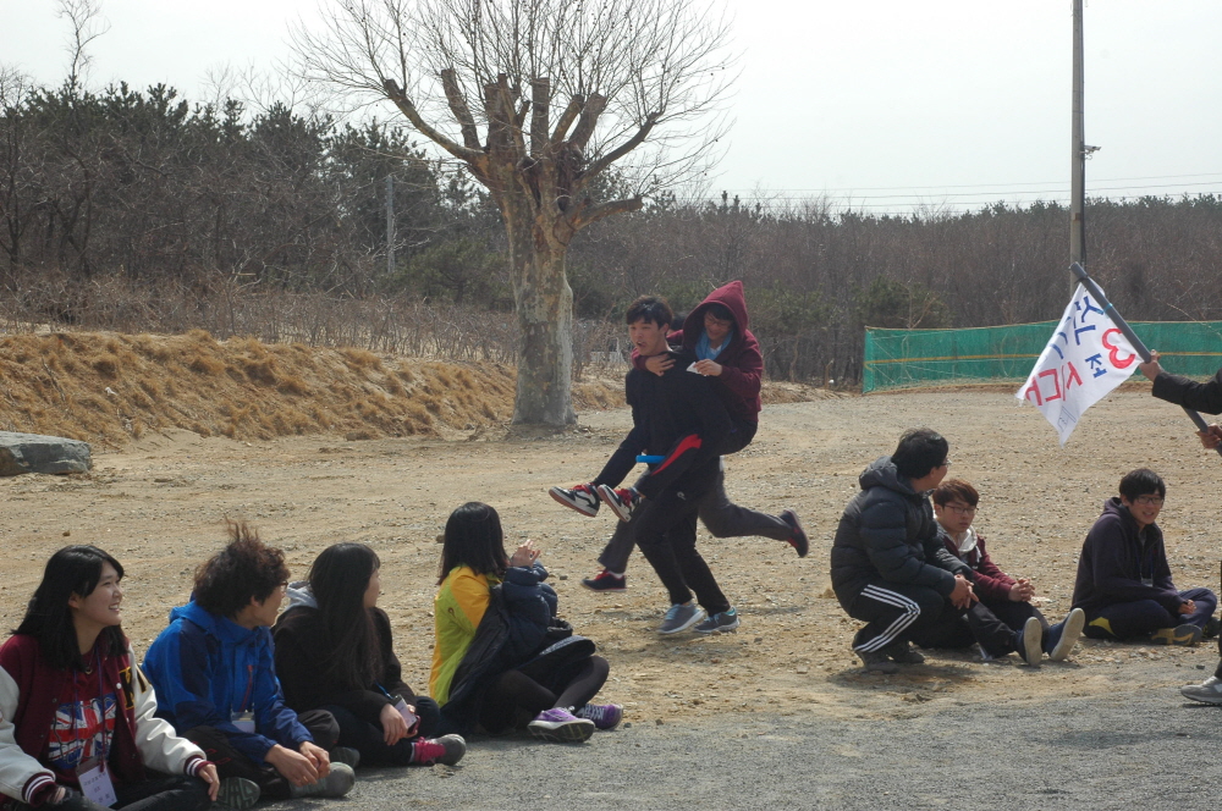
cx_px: 611
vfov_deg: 18.1
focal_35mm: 75
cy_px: 406
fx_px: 2543
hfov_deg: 27.0
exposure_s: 1/320
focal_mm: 50
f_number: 10
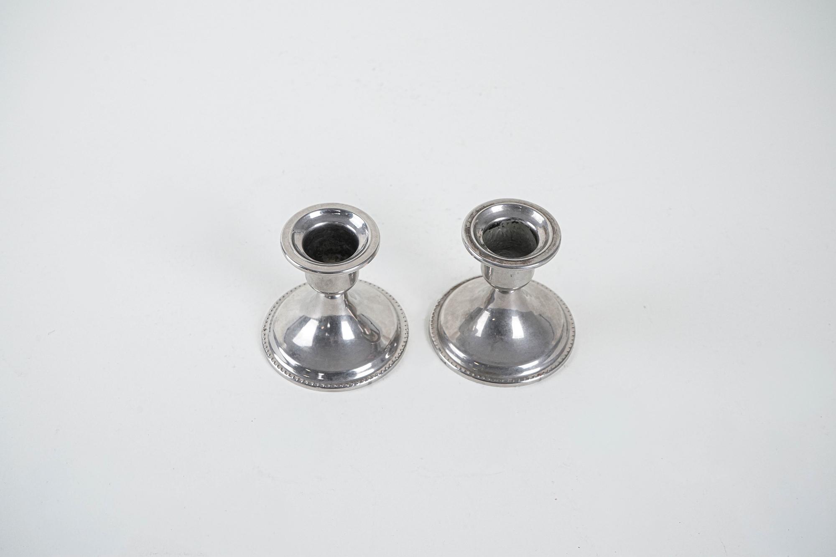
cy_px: 278
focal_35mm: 47
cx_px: 418
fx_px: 1091
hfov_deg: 41.9
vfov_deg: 28.6
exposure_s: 1/80
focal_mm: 47
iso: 2500
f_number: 10
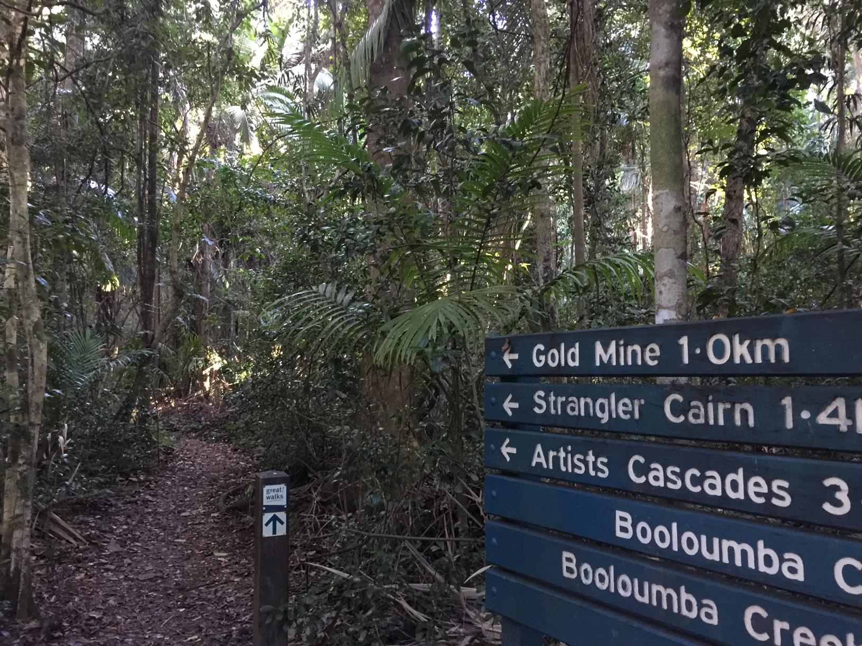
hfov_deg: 61.7
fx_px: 722
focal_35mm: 29
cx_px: 431
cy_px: 323
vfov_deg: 48.2
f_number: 2.2
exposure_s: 1/8
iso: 160
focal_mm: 4.15
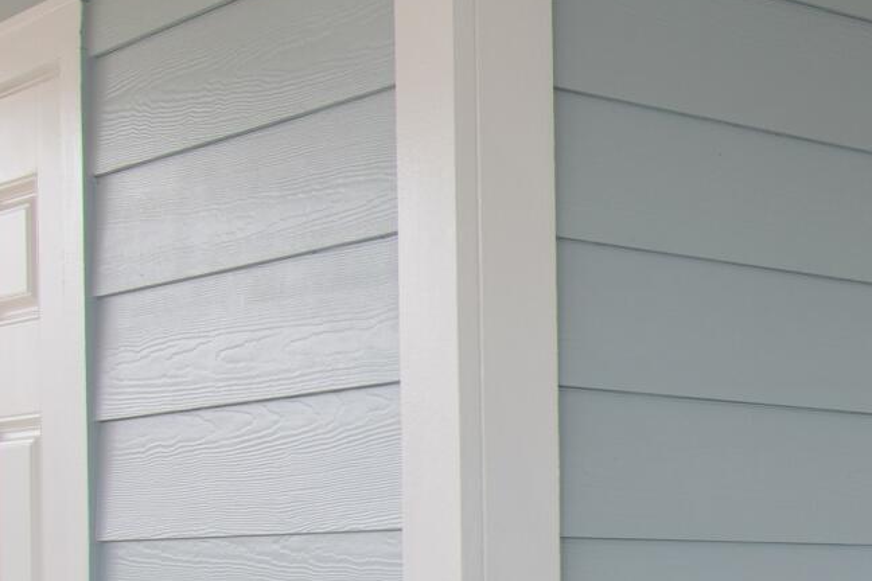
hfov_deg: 18.9
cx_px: 1469
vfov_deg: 15.1
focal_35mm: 88
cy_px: 640
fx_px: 2131
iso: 100
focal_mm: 13
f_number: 5.6
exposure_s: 1/125
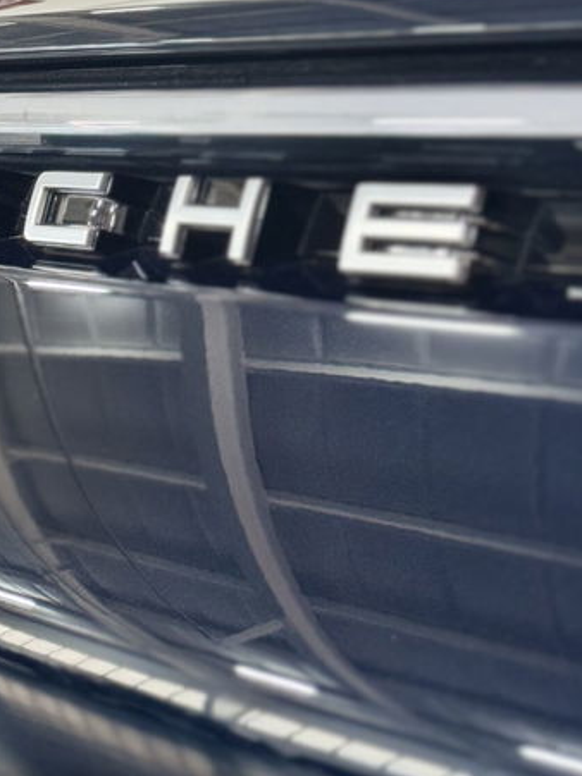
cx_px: 157
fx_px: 2445
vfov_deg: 18.0
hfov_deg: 13.5
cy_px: 349
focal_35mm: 109
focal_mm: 6.76
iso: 160
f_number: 1.78
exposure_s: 1/50
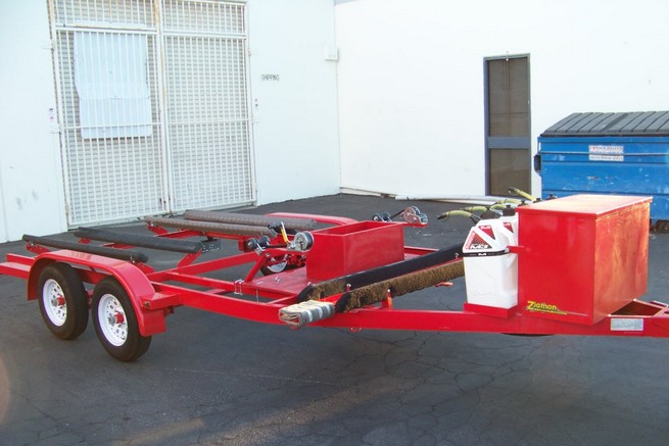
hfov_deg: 48.4
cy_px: 267
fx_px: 743
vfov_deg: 33.3
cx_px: 356
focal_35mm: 40
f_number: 2.8
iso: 72
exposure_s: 1/50
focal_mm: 5.85
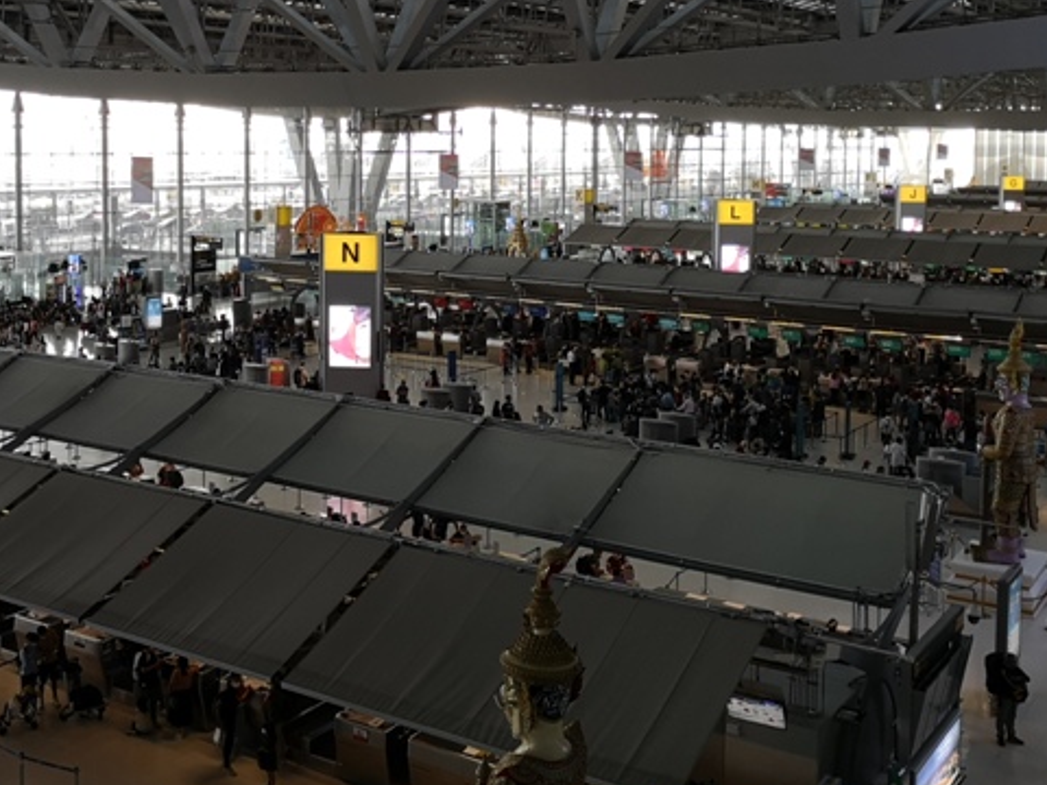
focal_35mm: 45
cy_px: 212
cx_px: 360
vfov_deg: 31.7
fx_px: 1361
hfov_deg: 41.6
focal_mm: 3.95
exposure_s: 1/50
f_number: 1.8
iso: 64
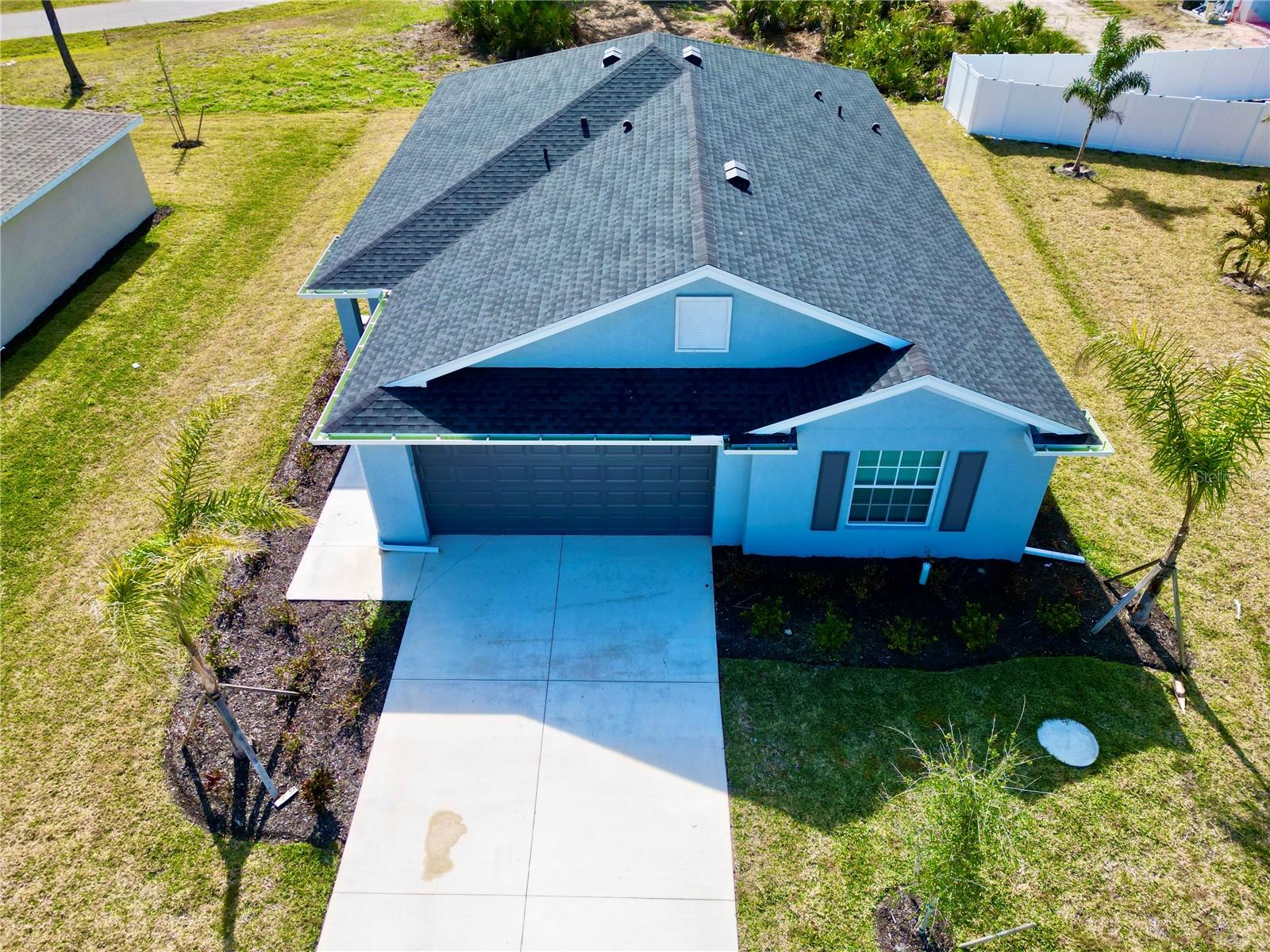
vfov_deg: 56.8
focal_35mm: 24
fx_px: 881
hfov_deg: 71.6
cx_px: 635
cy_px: 476
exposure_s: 1/2500
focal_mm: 6.72
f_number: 1.7
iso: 200
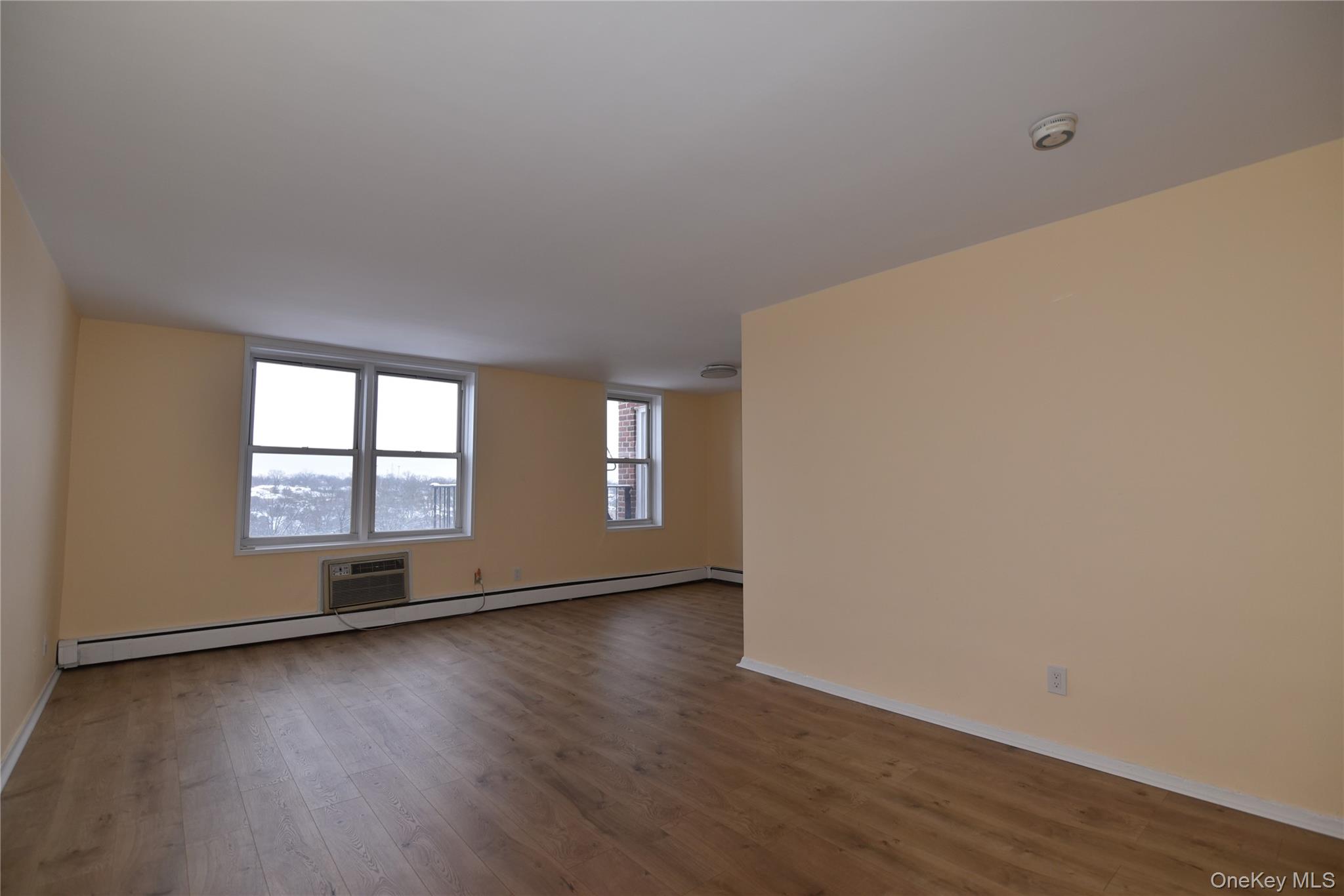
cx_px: 672
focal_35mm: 16
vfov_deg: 73.8
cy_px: 448
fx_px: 597
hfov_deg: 96.7
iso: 400
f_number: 4
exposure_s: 1/160
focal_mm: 16
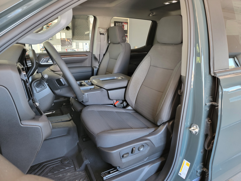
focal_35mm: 24
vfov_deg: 56.8
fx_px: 167
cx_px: 120
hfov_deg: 71.6
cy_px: 90
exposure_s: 1/40
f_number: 1.8
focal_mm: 6.7
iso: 400
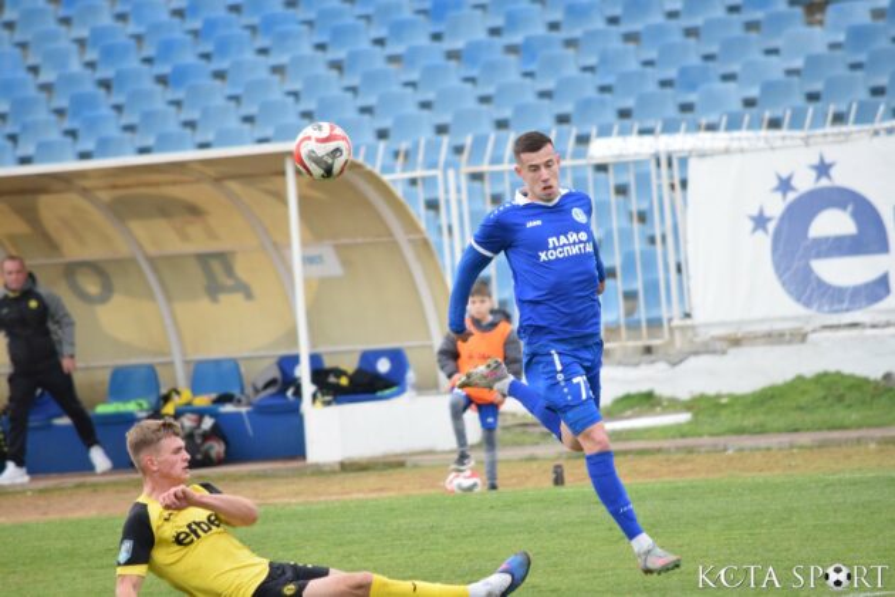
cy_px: 298
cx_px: 448
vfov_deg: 3.1
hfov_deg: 4.6
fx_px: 11187
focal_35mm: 450
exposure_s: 1/800
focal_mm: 300
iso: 1600
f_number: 5.6
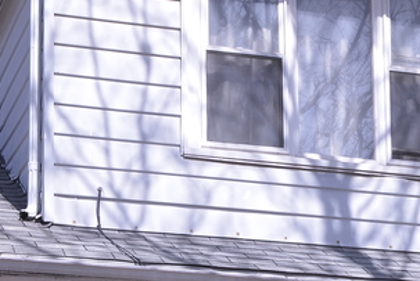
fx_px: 1869
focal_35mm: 160
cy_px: 516
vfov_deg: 8.3
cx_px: 288
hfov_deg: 12.8
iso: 250
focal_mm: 30
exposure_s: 1/200
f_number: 11
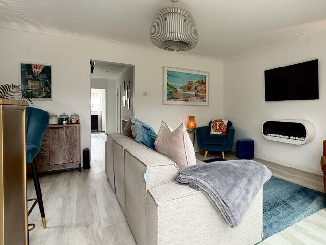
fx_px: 198
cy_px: 104
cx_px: 218
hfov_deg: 76.5
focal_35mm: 21
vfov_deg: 63.1
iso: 125
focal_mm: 2.22
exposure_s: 1/99
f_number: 2.2
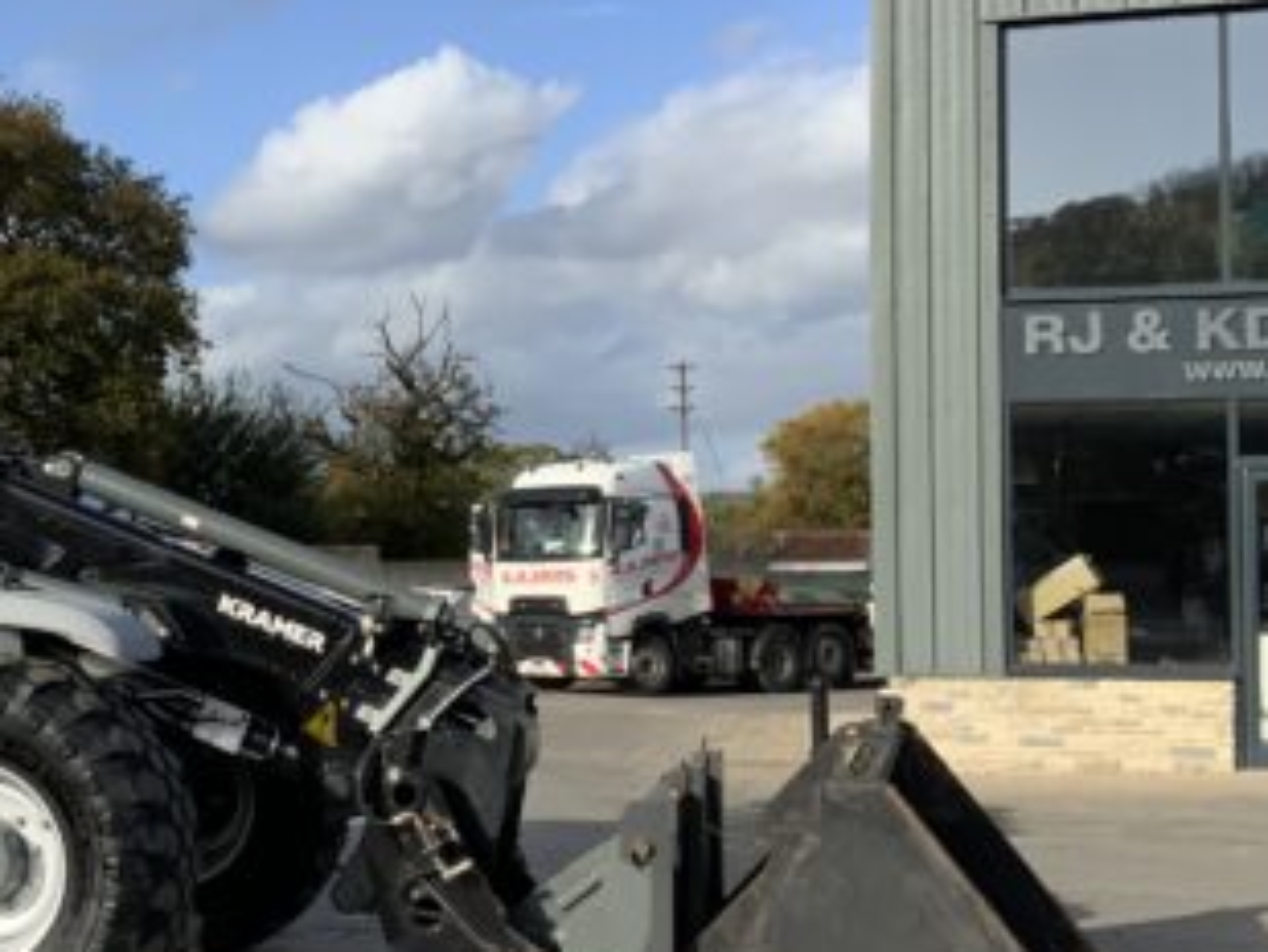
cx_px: 230
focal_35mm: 60
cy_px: 484
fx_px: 2199
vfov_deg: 24.4
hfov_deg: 31.2
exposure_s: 1/1577
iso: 16
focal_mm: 3
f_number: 1.8
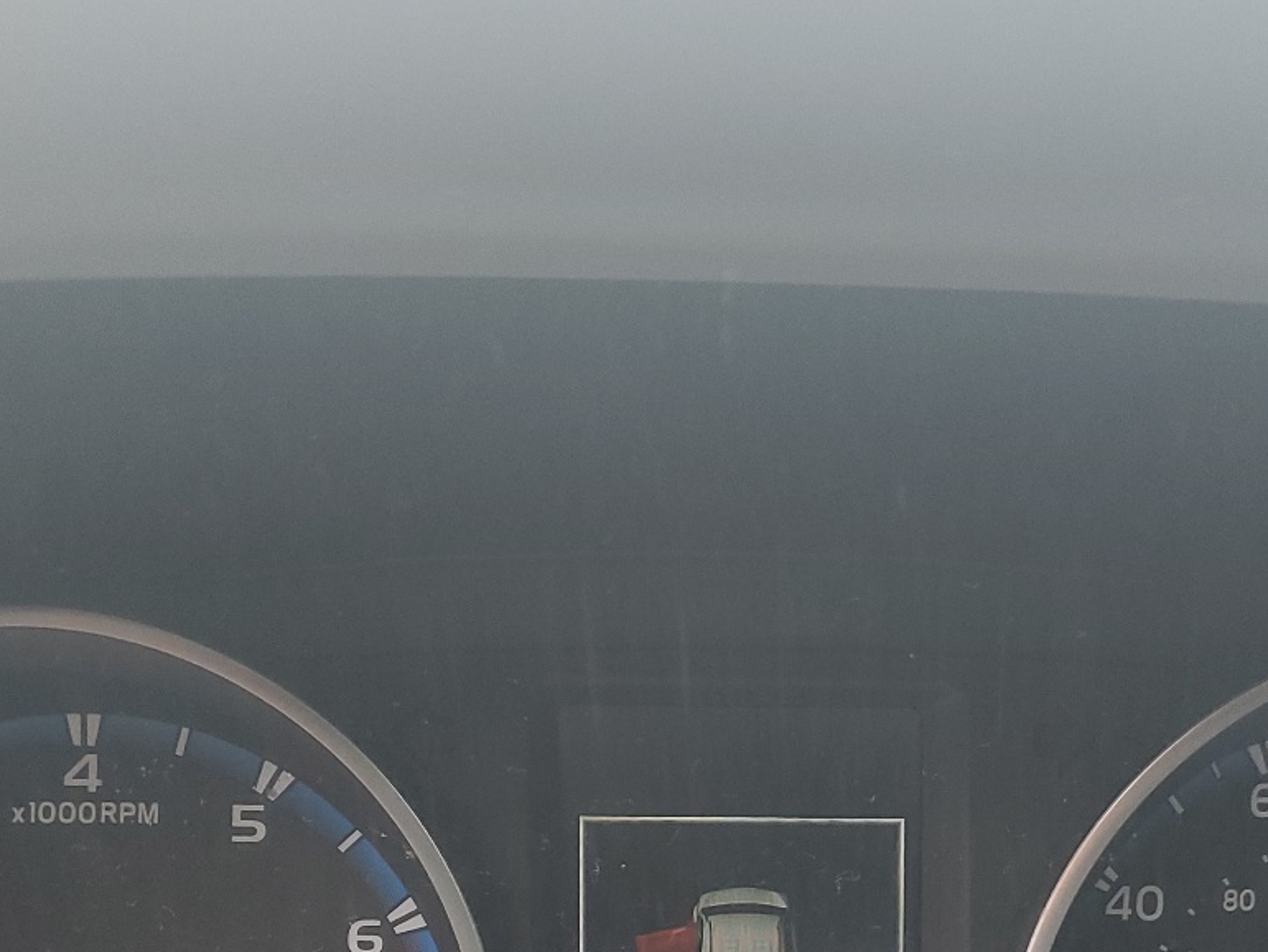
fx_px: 1979
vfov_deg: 25.6
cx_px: 779
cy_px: 965
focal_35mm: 54
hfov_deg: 35.4
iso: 78
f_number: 1.5
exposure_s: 1/60.2
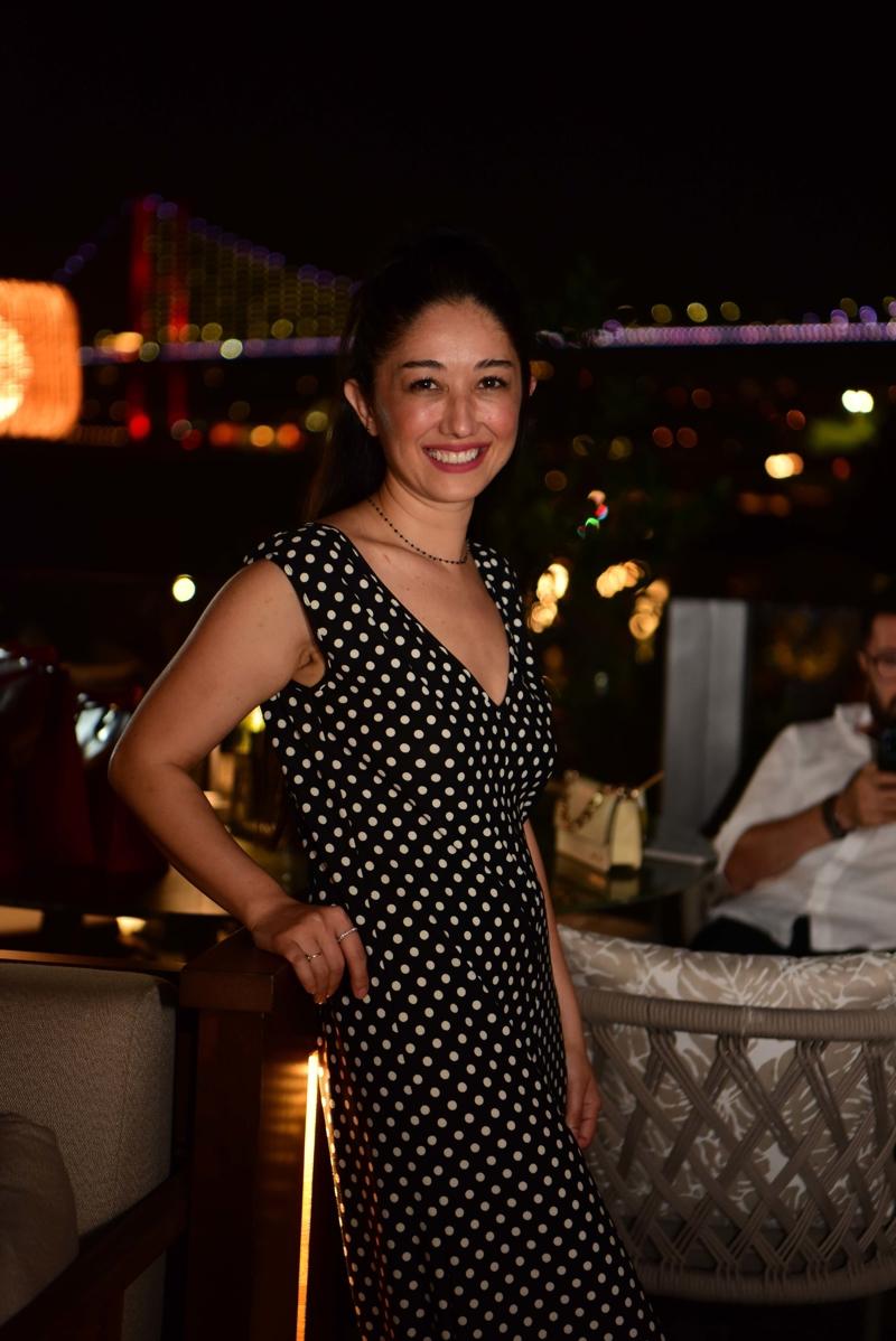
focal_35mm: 70
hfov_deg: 19.5
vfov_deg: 28.8
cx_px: 448
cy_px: 670
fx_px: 2610
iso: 1600
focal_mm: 70
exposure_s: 1/40
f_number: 2.8
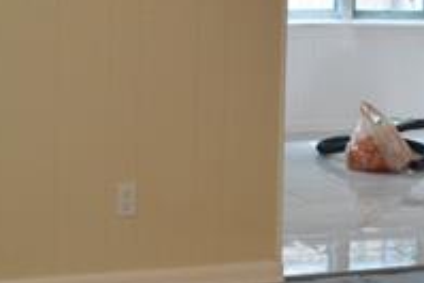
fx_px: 1815
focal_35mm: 154
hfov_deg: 13.1
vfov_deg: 8.9
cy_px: 30
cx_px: 462
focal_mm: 20
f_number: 4
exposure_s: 1/60
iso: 800
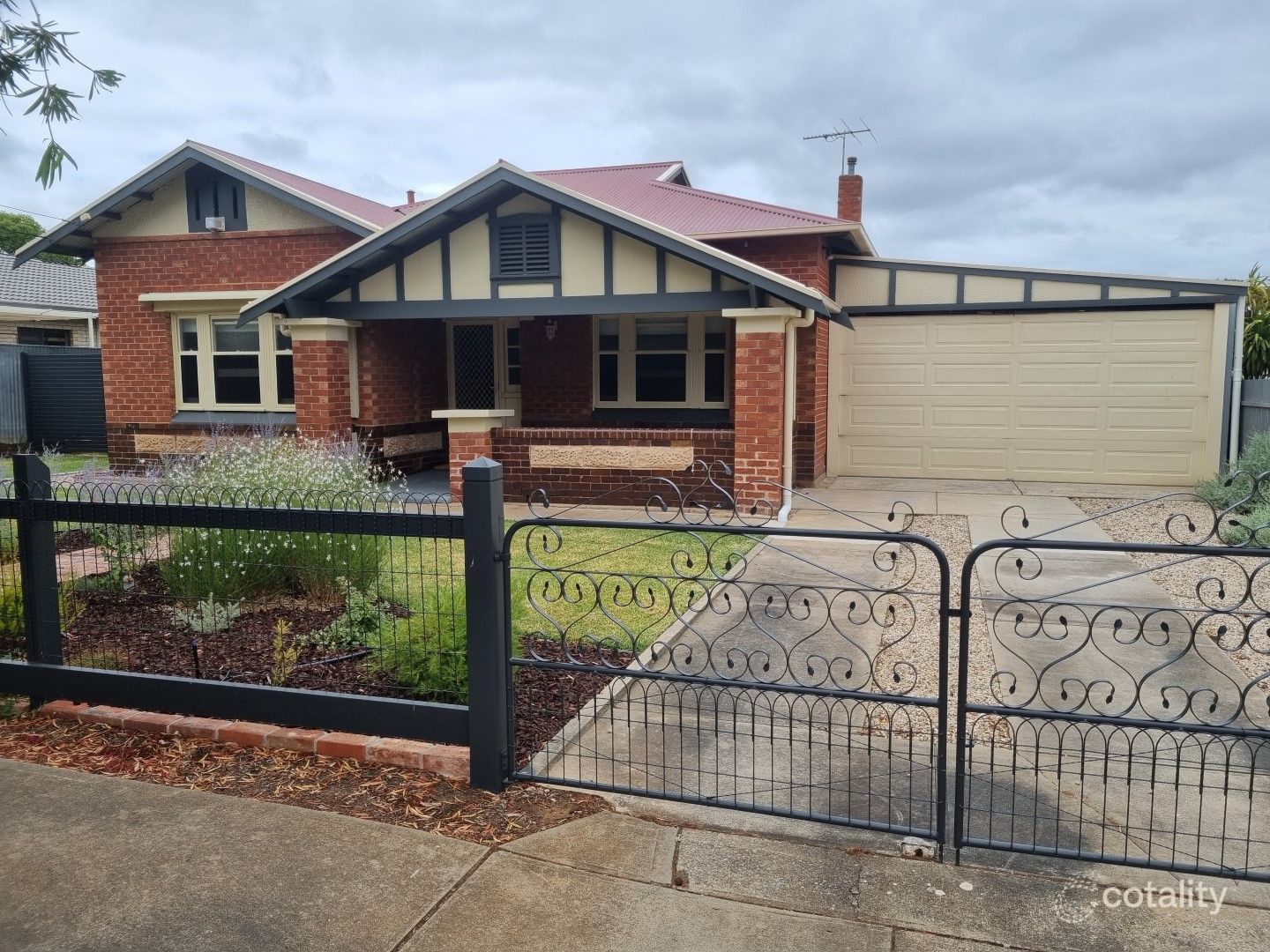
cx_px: 635
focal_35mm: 26
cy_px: 476
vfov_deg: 53.1
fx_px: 954
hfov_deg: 67.3
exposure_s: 1/3328
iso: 50
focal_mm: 5.4
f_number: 1.8
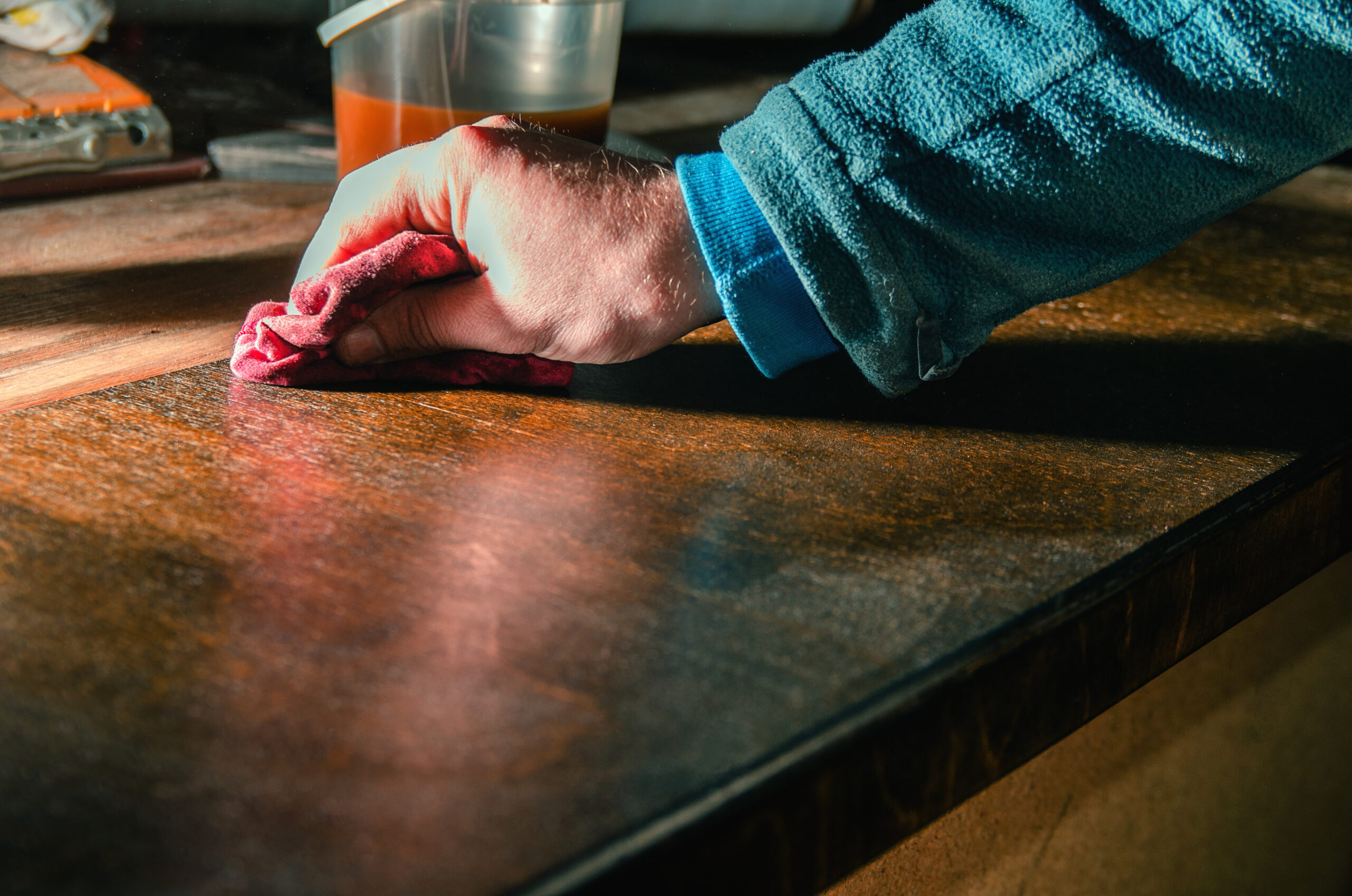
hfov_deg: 27.0
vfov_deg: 18.1
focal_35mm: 75
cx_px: 676
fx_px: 2811
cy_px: 448
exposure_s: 1/200
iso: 100
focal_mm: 50
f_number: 4
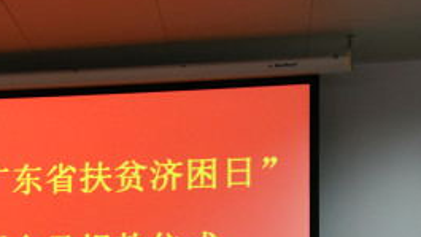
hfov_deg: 20.4
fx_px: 1127
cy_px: 307
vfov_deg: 11.7
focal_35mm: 101
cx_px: -17
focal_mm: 38
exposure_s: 1/100
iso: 1000
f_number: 5
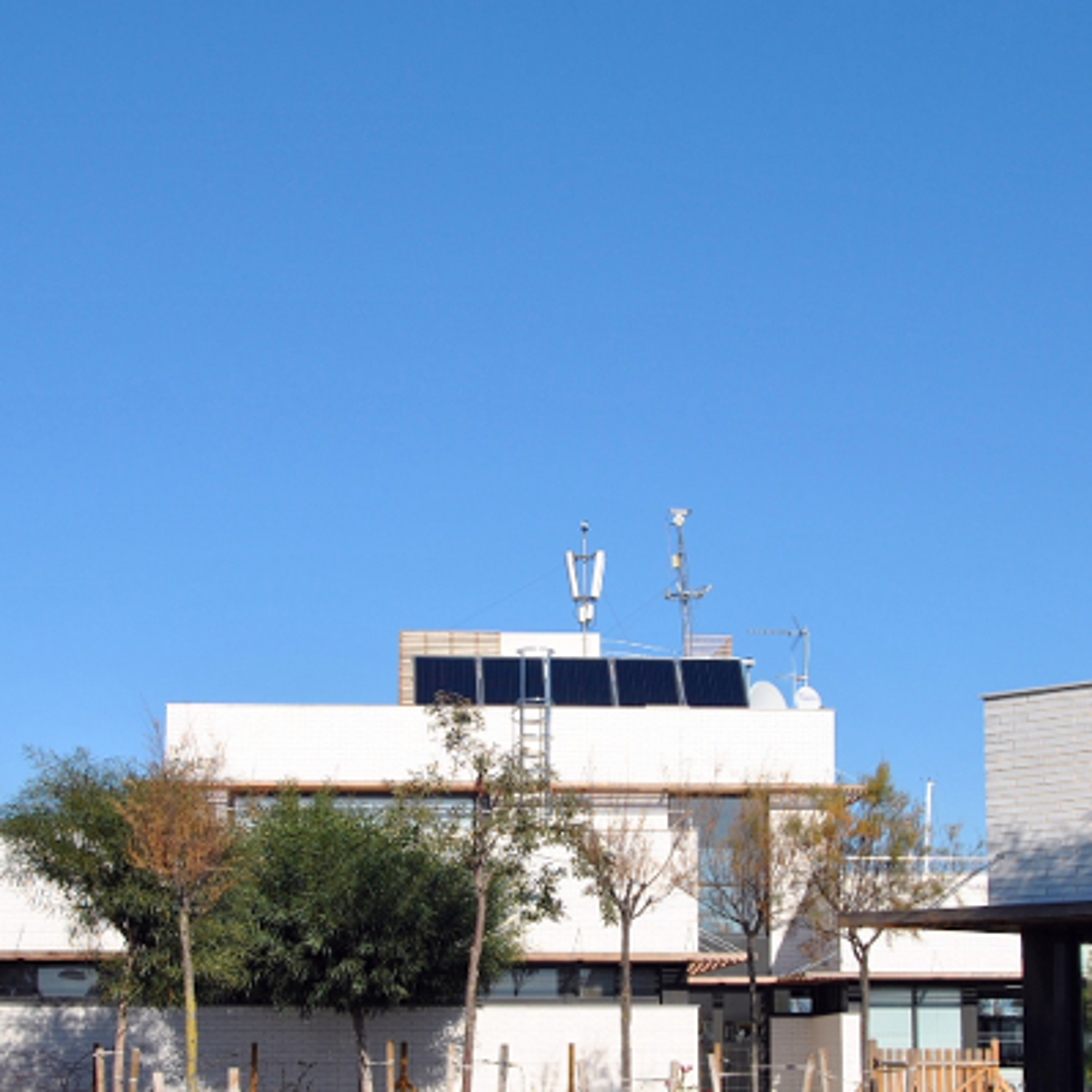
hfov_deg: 24.0
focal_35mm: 72
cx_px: 561
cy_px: 723
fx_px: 2568
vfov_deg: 23.9
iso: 100
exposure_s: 1/320
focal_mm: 25
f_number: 9
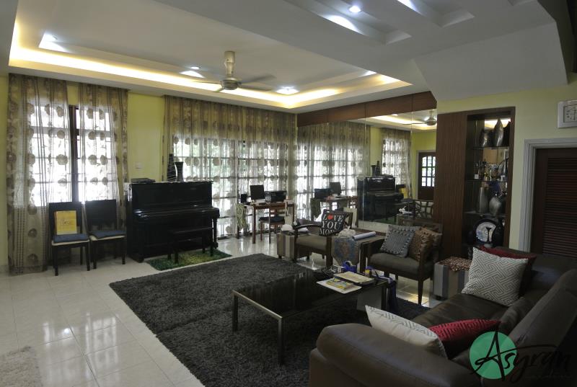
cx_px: 288
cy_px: 194
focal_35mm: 20
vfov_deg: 62.2
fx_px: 321
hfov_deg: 83.9
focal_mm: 7.7
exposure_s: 1/50
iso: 400
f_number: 4
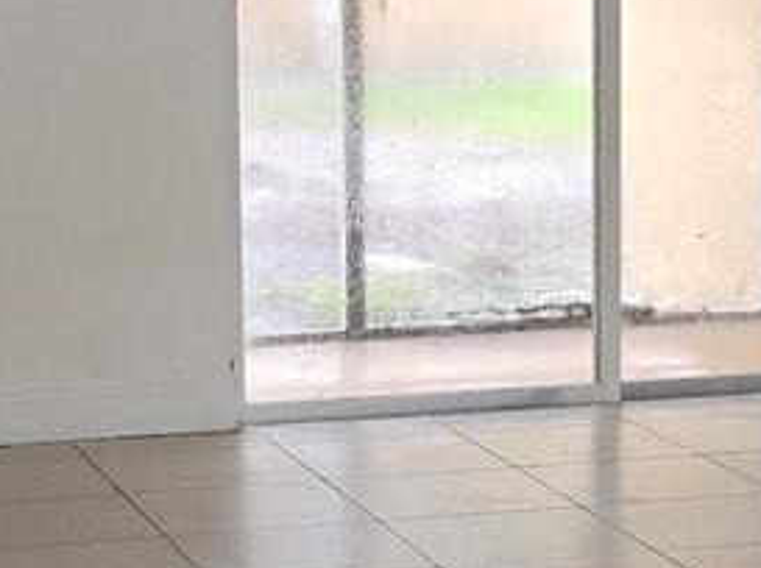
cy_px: 267
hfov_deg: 14.6
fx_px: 2964
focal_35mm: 135
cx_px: 569
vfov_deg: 11.0
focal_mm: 5.4
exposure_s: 1/60
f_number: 1.8
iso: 80
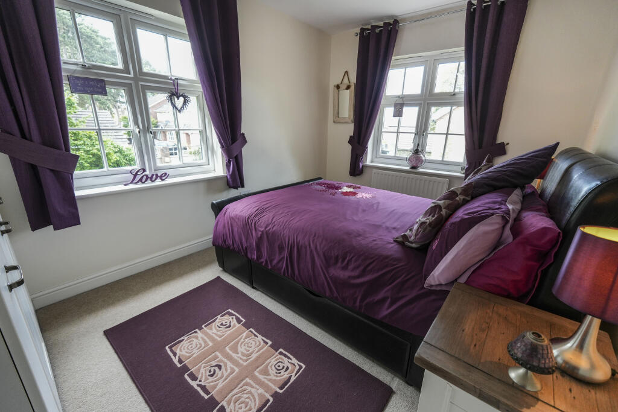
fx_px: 258
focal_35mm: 15
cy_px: 206
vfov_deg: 77.3
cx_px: 309
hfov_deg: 100.4
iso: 320
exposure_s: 1/60
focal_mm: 10
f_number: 4
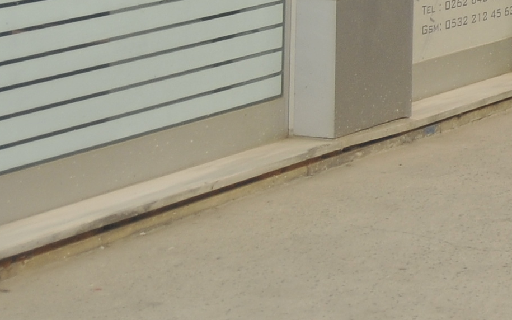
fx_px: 2596
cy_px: -225
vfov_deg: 6.9
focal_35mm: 186
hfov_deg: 10.1
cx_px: 1138
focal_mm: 26
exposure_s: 1/250
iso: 200
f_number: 4.5
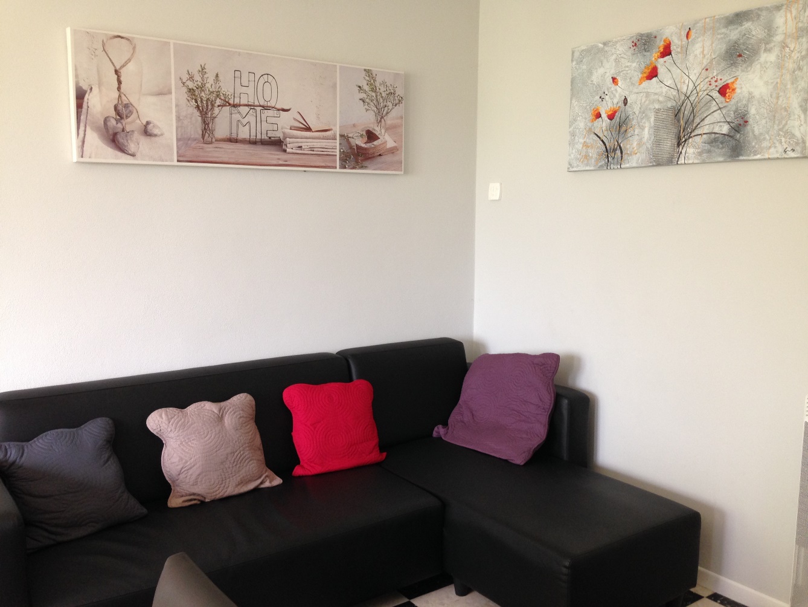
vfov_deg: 43.0
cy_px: 304
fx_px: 770
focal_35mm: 33
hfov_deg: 55.3
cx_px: 404
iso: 80
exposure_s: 1/20
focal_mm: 4.12
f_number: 2.4
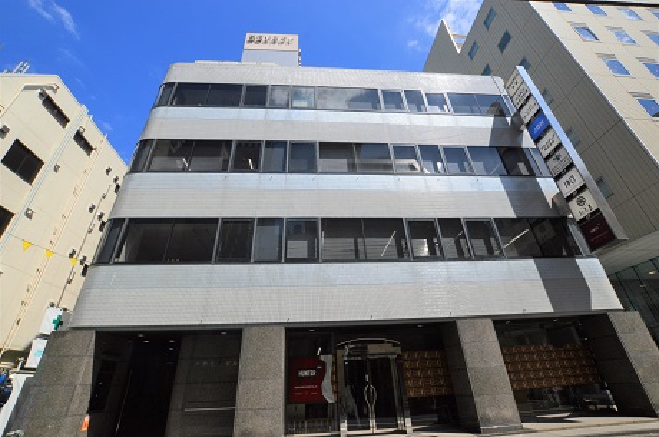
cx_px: 330
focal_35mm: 15
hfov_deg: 100.5
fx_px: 274
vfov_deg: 77.1
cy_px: 218
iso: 400
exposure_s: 1/500
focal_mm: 10
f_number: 11
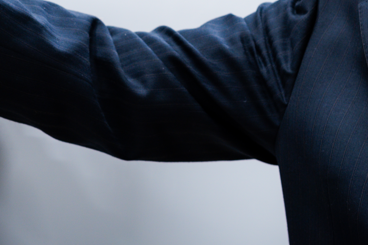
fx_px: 2709
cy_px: -109
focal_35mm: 265
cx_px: 171
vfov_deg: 5.1
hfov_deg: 7.8
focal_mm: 56
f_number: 2.2
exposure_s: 1/40
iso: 100
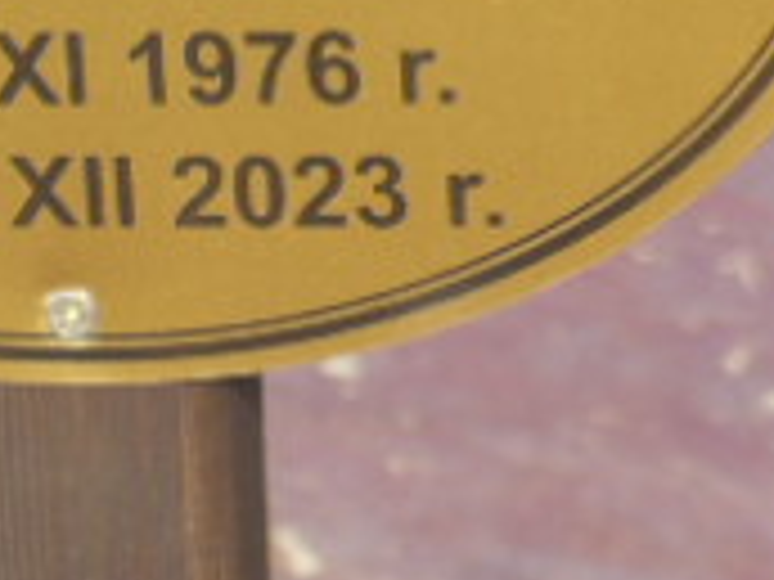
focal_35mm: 709
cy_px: -67
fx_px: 15853
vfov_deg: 2.1
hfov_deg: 2.8
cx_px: 194
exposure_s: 1/320
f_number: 5.6
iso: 125
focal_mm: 34
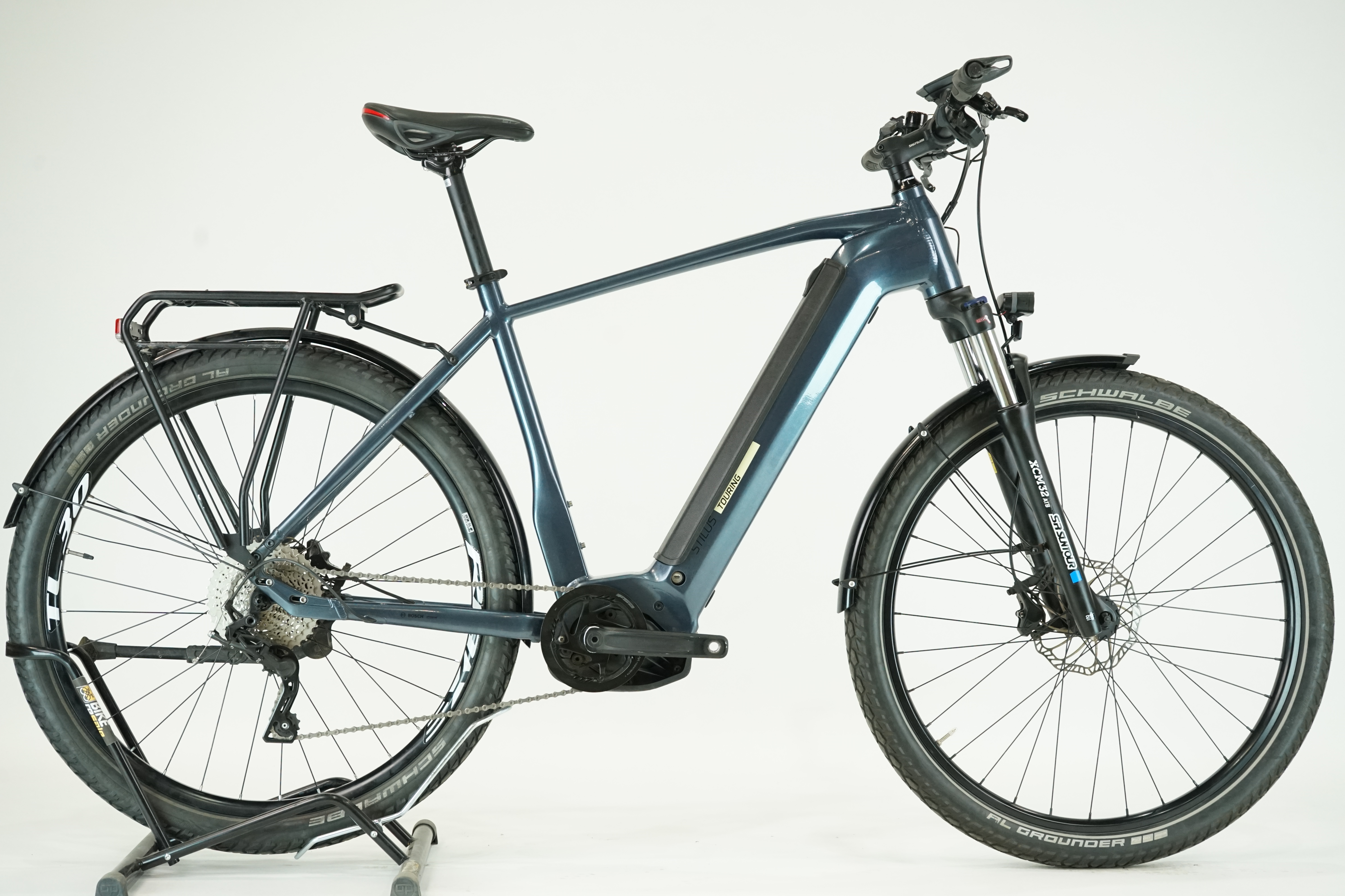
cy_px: 448
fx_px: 2055
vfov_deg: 24.6
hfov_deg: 36.2
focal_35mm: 55
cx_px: 672
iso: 2500
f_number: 6.3
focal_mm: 55
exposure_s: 1/200
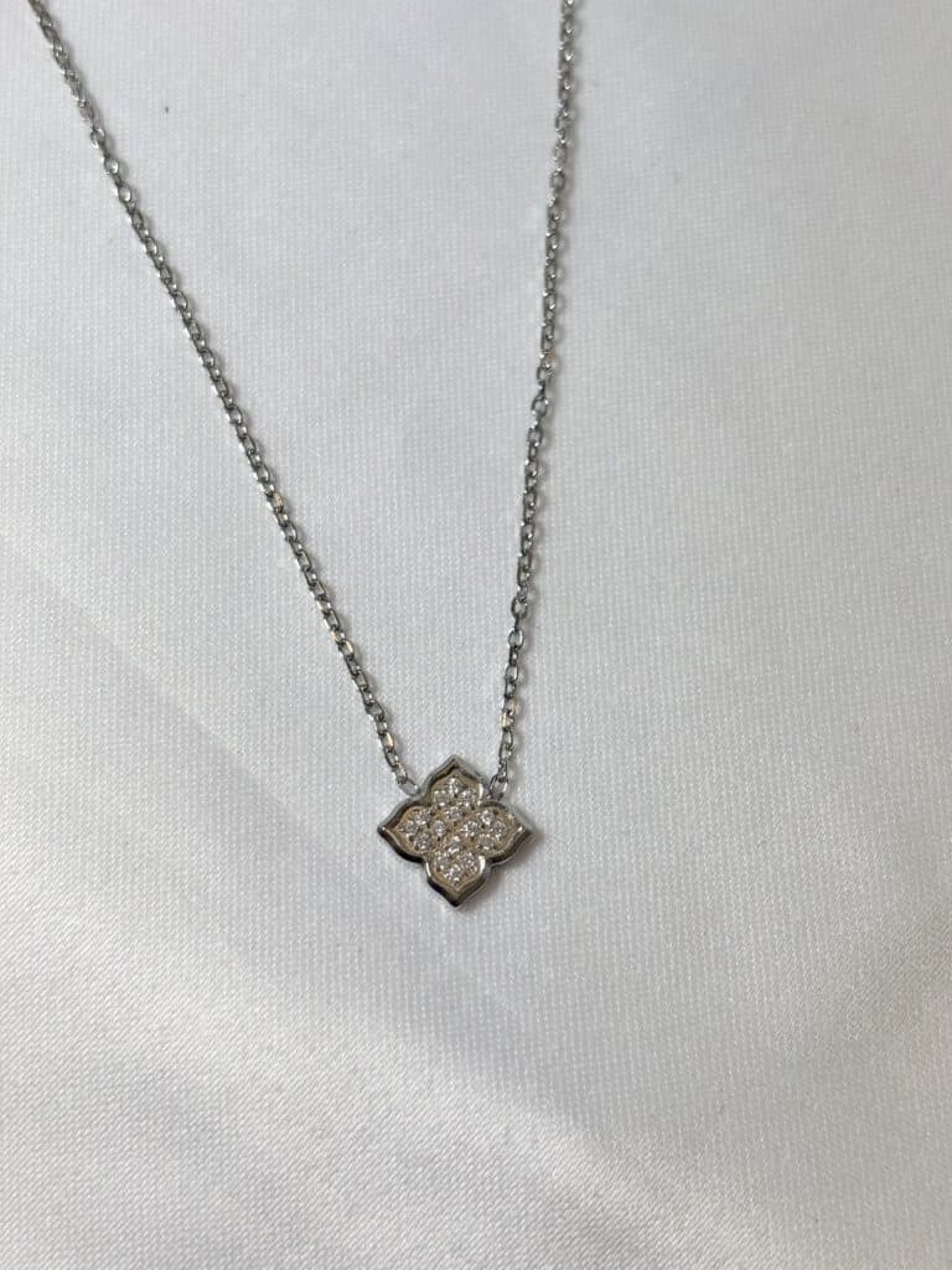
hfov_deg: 28.0
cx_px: 476
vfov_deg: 36.8
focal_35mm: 52
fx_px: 1907
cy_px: 635
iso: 32
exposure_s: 1/349
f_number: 1.6
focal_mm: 5.96
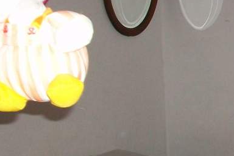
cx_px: 321
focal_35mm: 112
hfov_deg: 17.0
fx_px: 728
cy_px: 86
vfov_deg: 12.2
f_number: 2.8
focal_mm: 5.7
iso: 120
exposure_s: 1/60
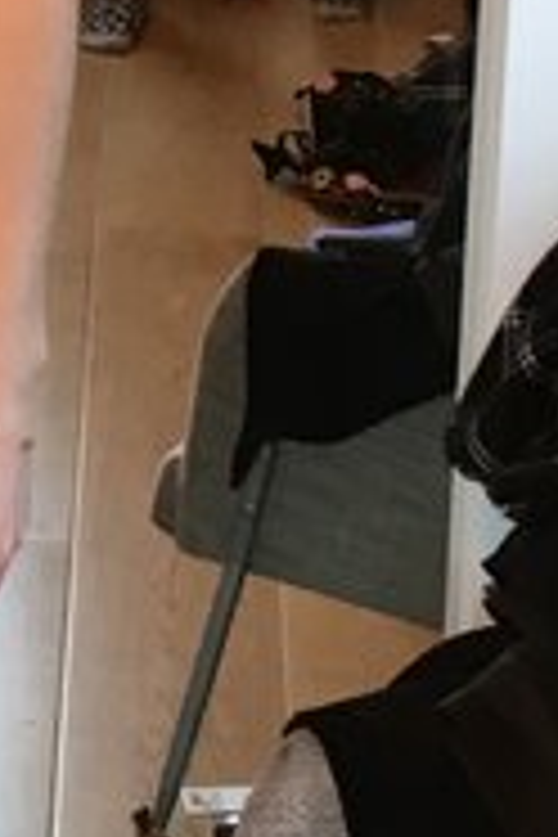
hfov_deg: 7.7
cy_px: 54
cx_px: -374
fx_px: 4068
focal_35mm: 175
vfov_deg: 11.7
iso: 64
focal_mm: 4.15
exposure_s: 1/33
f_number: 2.2
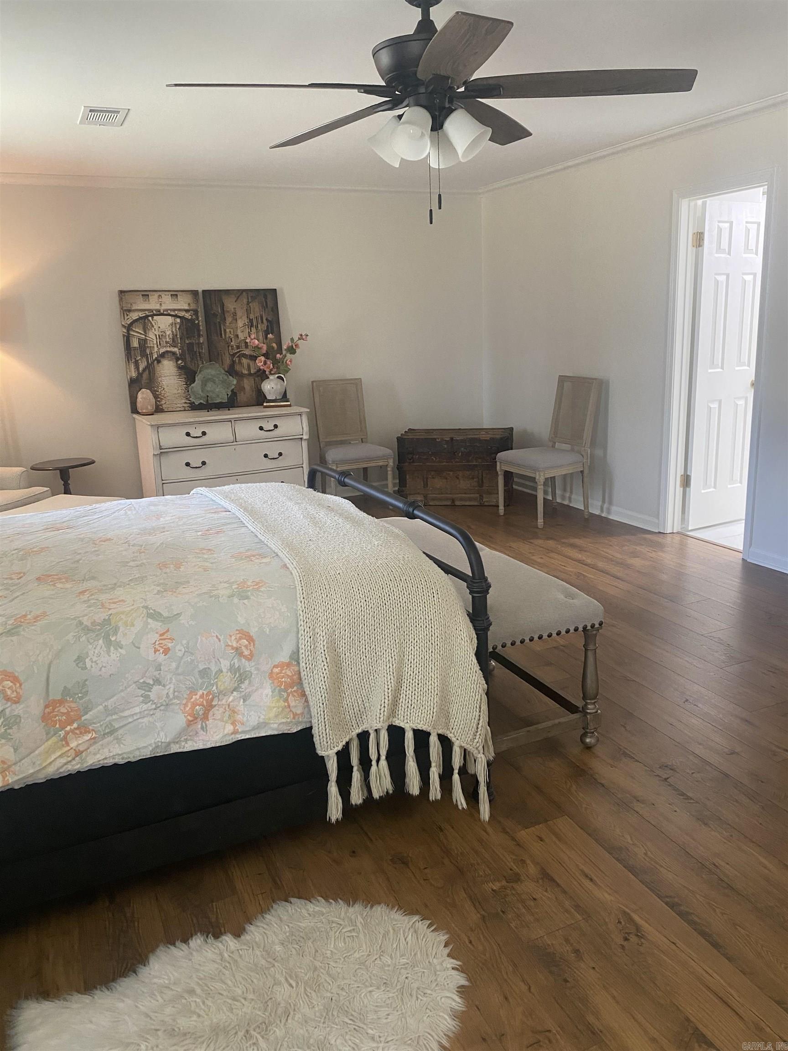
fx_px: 789
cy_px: 526
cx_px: 394
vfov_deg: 67.3
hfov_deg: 53.1
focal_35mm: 26
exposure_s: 1/60
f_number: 1.8
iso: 320
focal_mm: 4.25
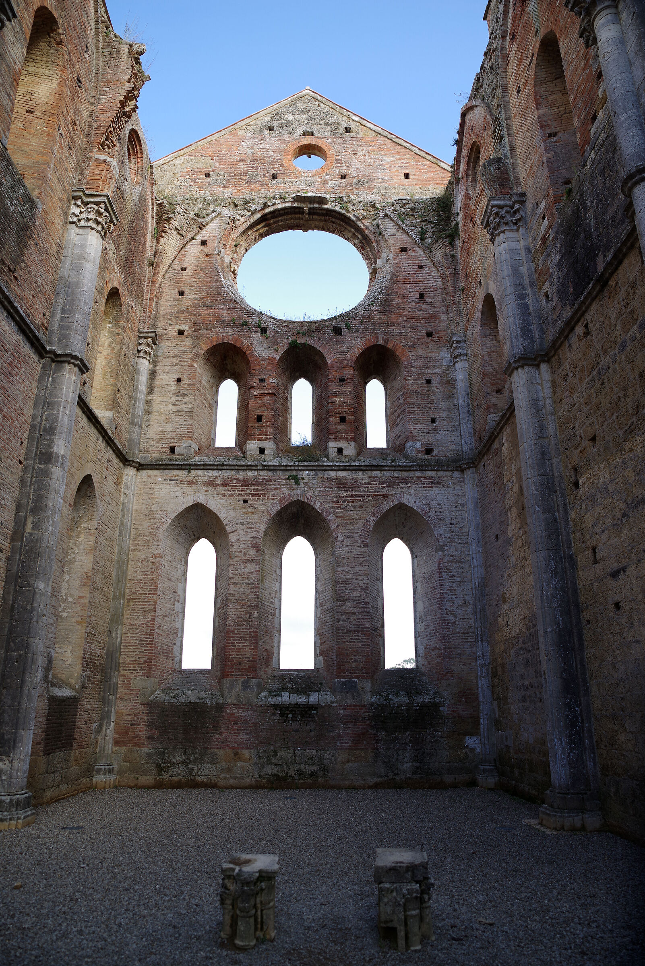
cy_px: 483
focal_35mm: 24
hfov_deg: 53.2
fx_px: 644
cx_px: 322
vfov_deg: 73.7
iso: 100
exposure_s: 1/125
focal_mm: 24
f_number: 3.5
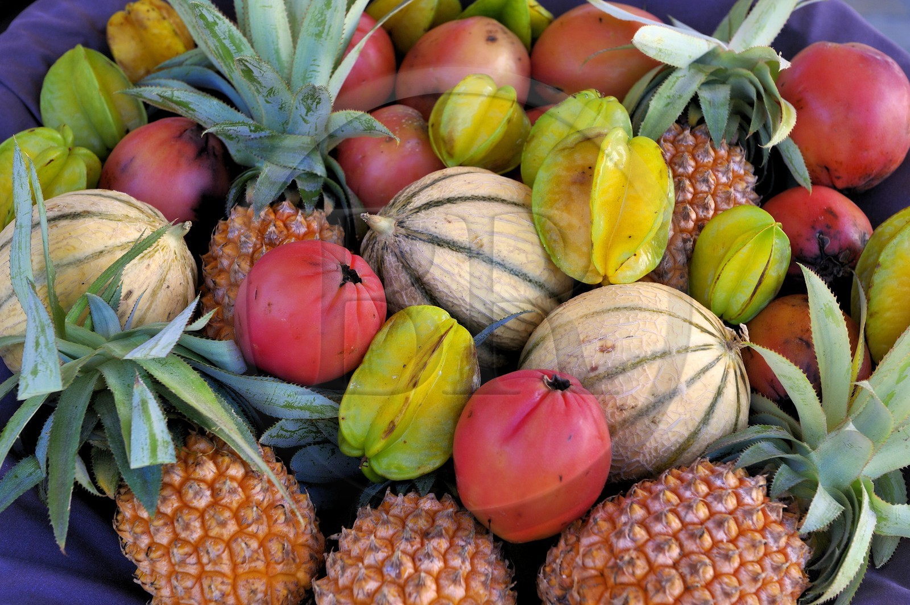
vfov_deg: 22.6
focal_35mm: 60
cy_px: 302
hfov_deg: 33.4
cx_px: 455
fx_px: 1515
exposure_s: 1/160
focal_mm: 60
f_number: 6.3
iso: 200
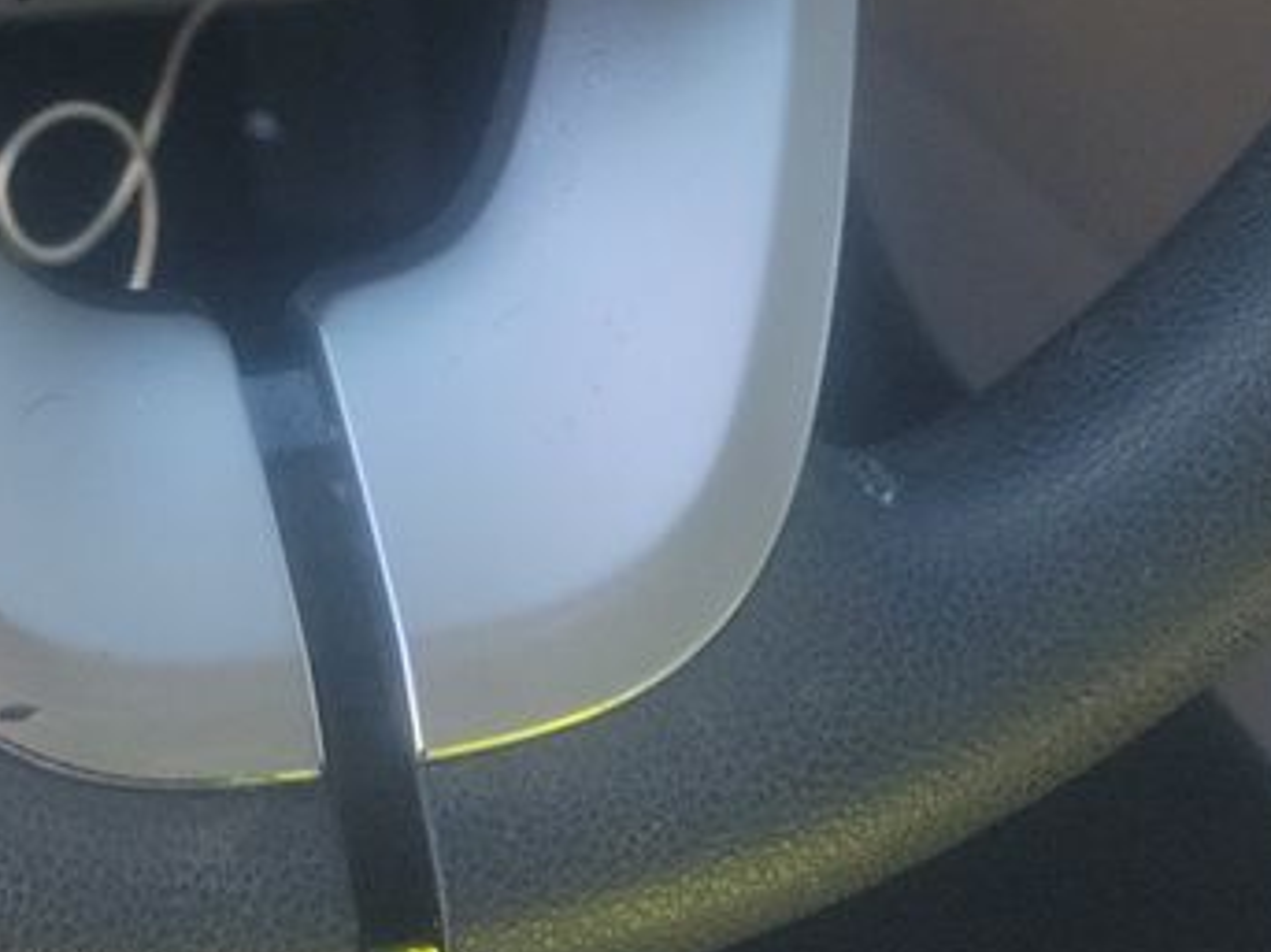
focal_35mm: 112
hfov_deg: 17.1
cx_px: -100
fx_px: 4111
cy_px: -889
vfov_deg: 11.9
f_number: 1.8
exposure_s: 1/59
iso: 52
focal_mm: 6.7
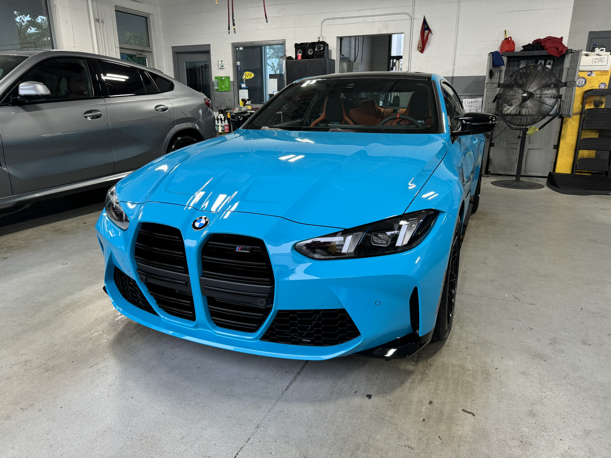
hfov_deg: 71.6
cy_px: 229
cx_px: 306
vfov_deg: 56.8
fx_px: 424
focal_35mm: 24
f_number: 1.78
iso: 100
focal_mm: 6.76
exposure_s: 1/121
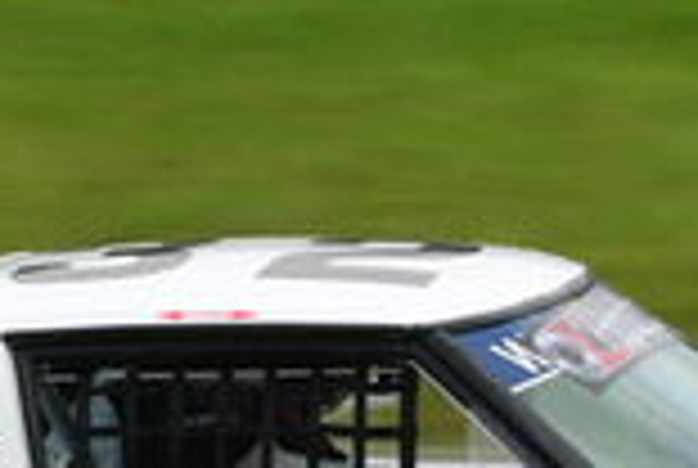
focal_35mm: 1545
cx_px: 342
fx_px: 30013
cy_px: 230
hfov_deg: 1.3
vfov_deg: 0.9
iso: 320
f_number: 11
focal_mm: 200
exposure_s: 1/250
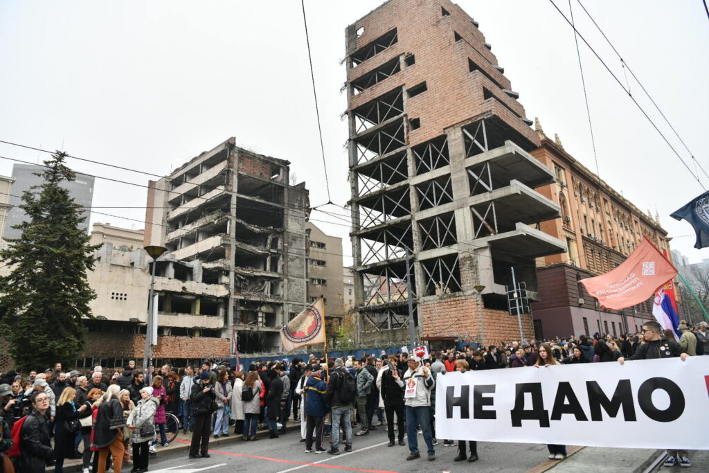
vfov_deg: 53.1
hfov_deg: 73.7
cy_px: 236
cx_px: 354
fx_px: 473
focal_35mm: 24
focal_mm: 24
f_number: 4.5
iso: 800
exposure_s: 1/1250
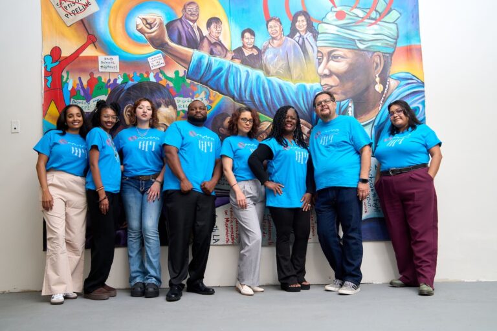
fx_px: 497
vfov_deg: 36.9
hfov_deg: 53.1
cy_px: 166
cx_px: 248
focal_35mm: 36
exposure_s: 1/125
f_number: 5.6
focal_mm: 36
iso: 800
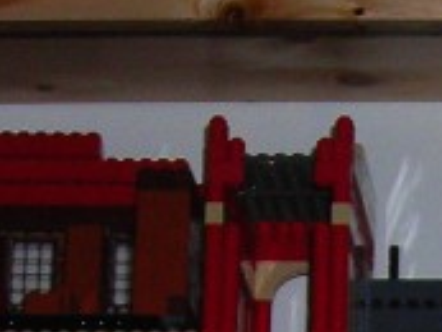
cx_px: 726
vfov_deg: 5.8
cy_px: 958
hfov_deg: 8.0
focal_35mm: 242
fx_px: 3092
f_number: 3.3
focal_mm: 6.8
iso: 50
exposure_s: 1/60.1
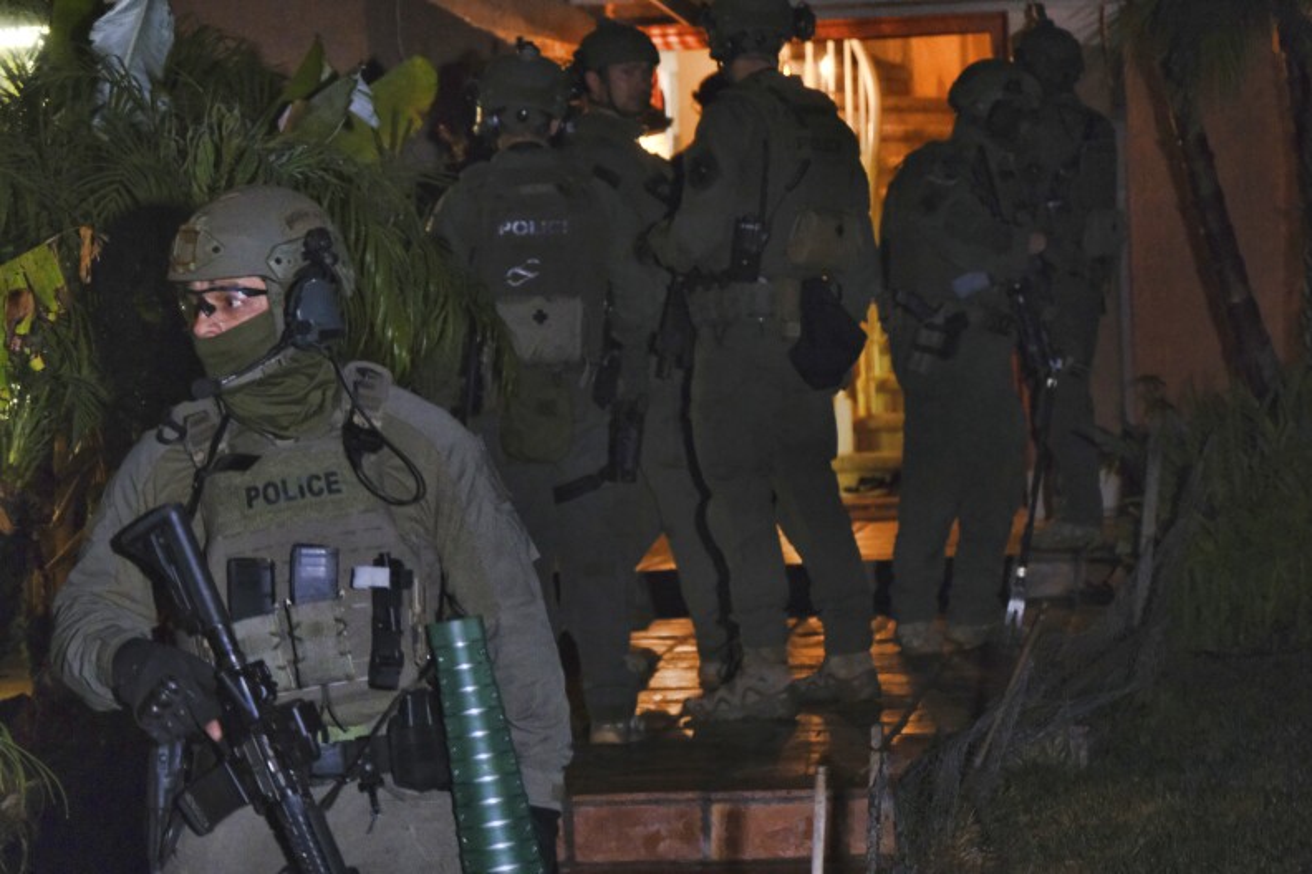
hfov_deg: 19.5
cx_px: 656
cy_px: 437
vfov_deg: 13.0
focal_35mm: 105
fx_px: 3826
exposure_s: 1/125
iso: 10000
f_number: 4
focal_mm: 69.8
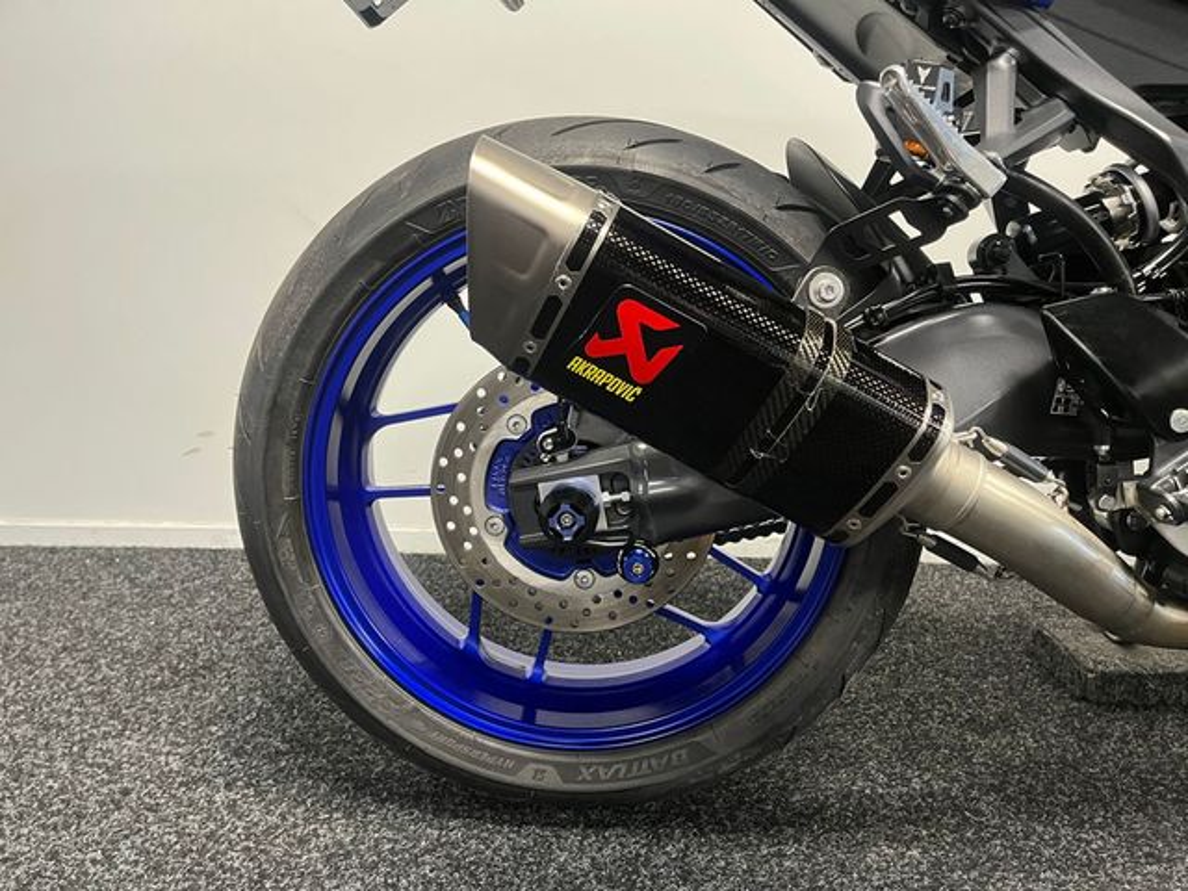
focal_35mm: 26
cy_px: 446
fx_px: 892
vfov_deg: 53.1
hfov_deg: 67.3
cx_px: 594
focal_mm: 5.1
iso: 320
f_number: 1.6
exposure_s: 1/50
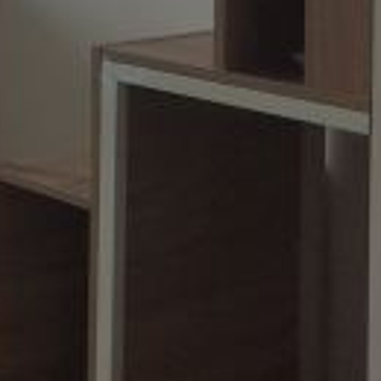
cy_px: -205
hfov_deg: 13.6
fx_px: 1220
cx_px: -492
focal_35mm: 98
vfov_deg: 16.1
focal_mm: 4.4
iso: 50
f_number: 1.8
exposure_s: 1/123
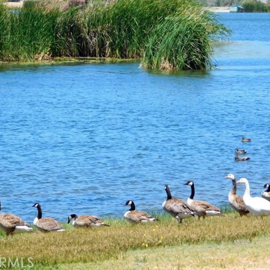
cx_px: 142
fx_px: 2118
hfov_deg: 7.3
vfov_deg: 7.3
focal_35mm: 240
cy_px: 134
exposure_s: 1/640
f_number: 5.4
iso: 125
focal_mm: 35.9
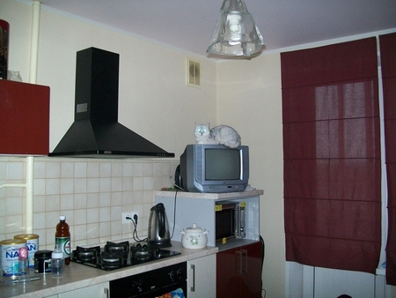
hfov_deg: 53.9
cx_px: 198
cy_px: 149
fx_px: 389
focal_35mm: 34
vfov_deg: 41.8
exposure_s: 1/60
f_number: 2.7
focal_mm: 6.1
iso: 160
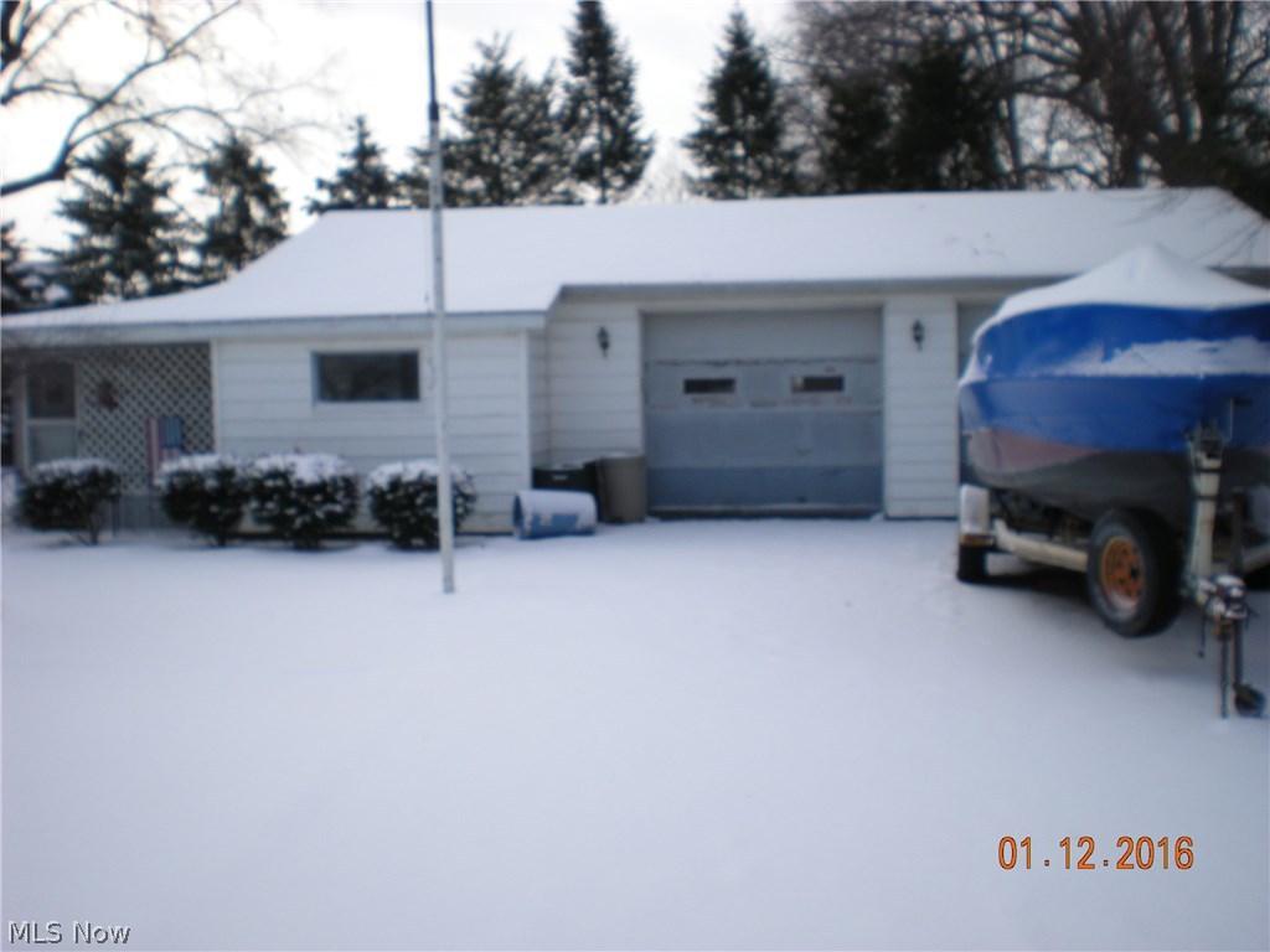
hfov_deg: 49.0
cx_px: 635
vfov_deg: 37.7
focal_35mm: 38
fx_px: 1394
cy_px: 476
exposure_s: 1/380
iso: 64
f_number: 4.6
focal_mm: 6.3
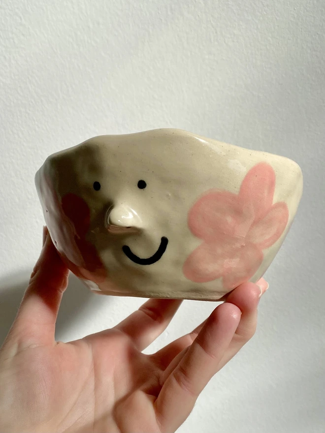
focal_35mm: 26
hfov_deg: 53.1
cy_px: 216
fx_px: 325
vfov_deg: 67.3
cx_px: 162
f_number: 1.8
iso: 32
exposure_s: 1/1961
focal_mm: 4.25
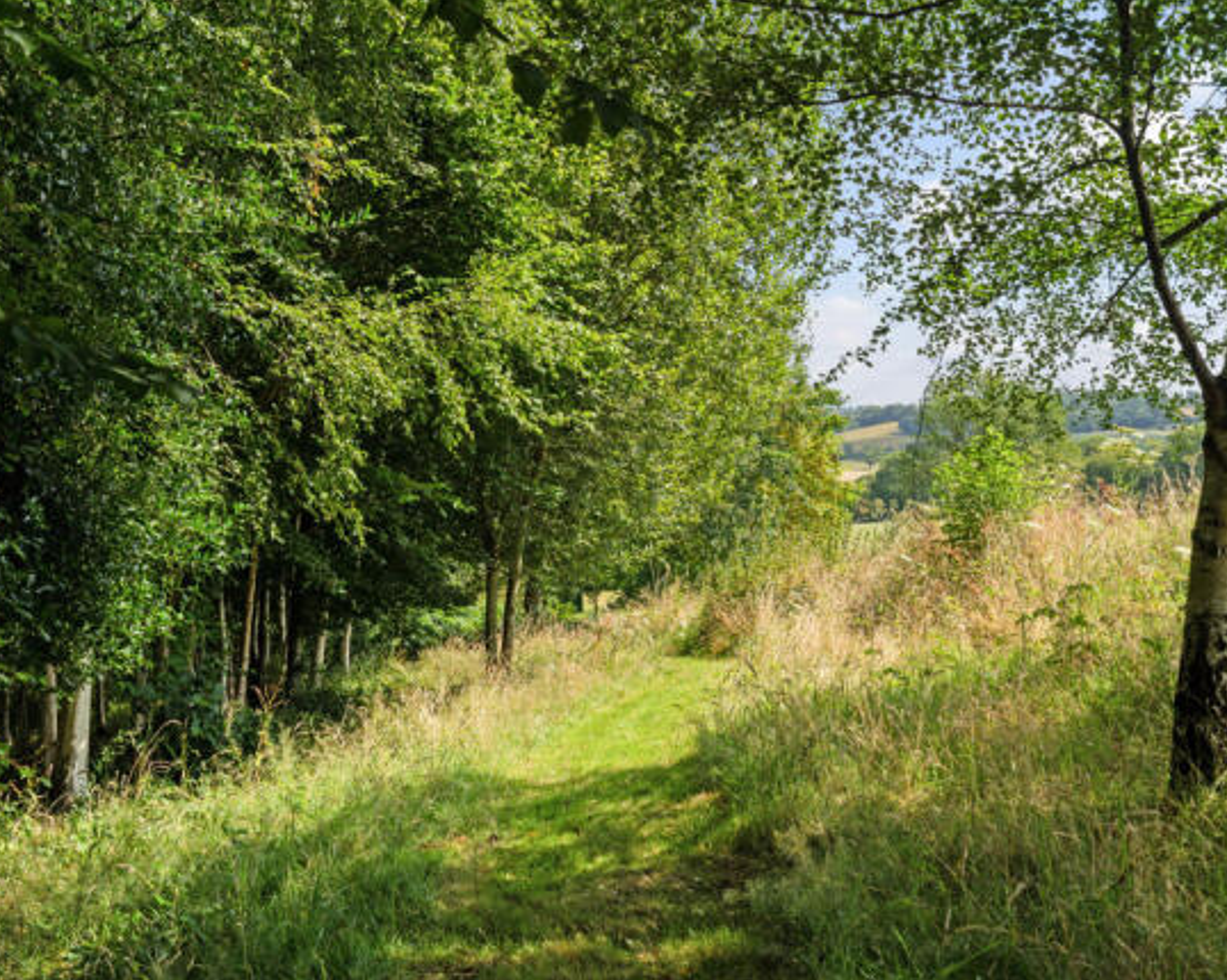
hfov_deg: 45.8
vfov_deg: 37.3
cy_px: 496
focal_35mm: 40
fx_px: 1452
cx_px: 569
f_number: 10
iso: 400
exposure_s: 1/250
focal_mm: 35
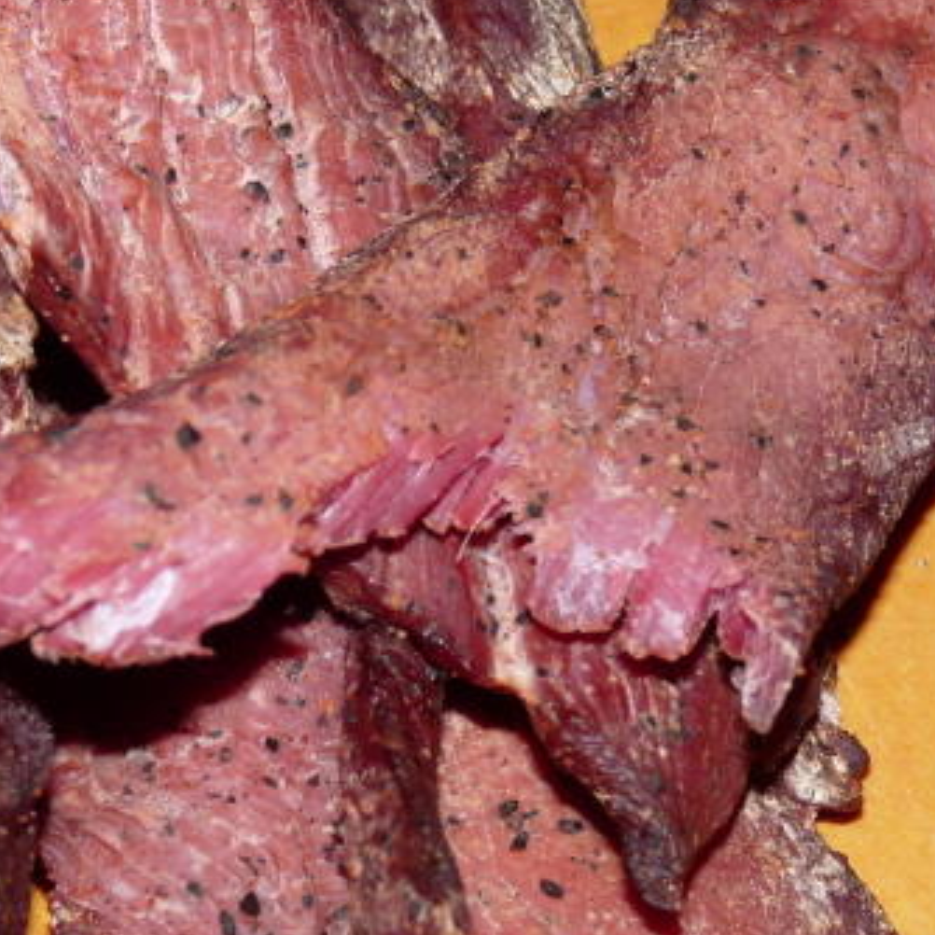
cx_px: 347
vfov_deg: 9.8
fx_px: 5440
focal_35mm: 178
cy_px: 633
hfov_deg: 9.8
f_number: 3.6
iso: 100
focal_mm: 18.7
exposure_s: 1/40
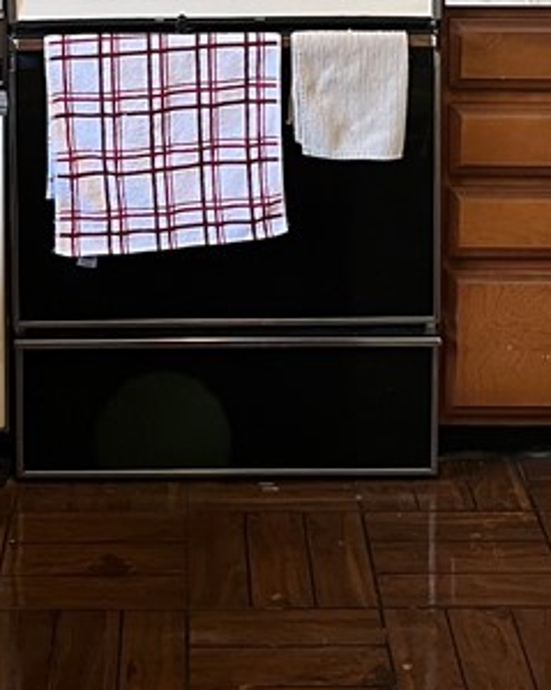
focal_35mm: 87
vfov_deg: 20.3
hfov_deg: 17.6
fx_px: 1774
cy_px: -185
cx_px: 191
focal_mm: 5.7
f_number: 1.5
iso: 320
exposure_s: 1/60
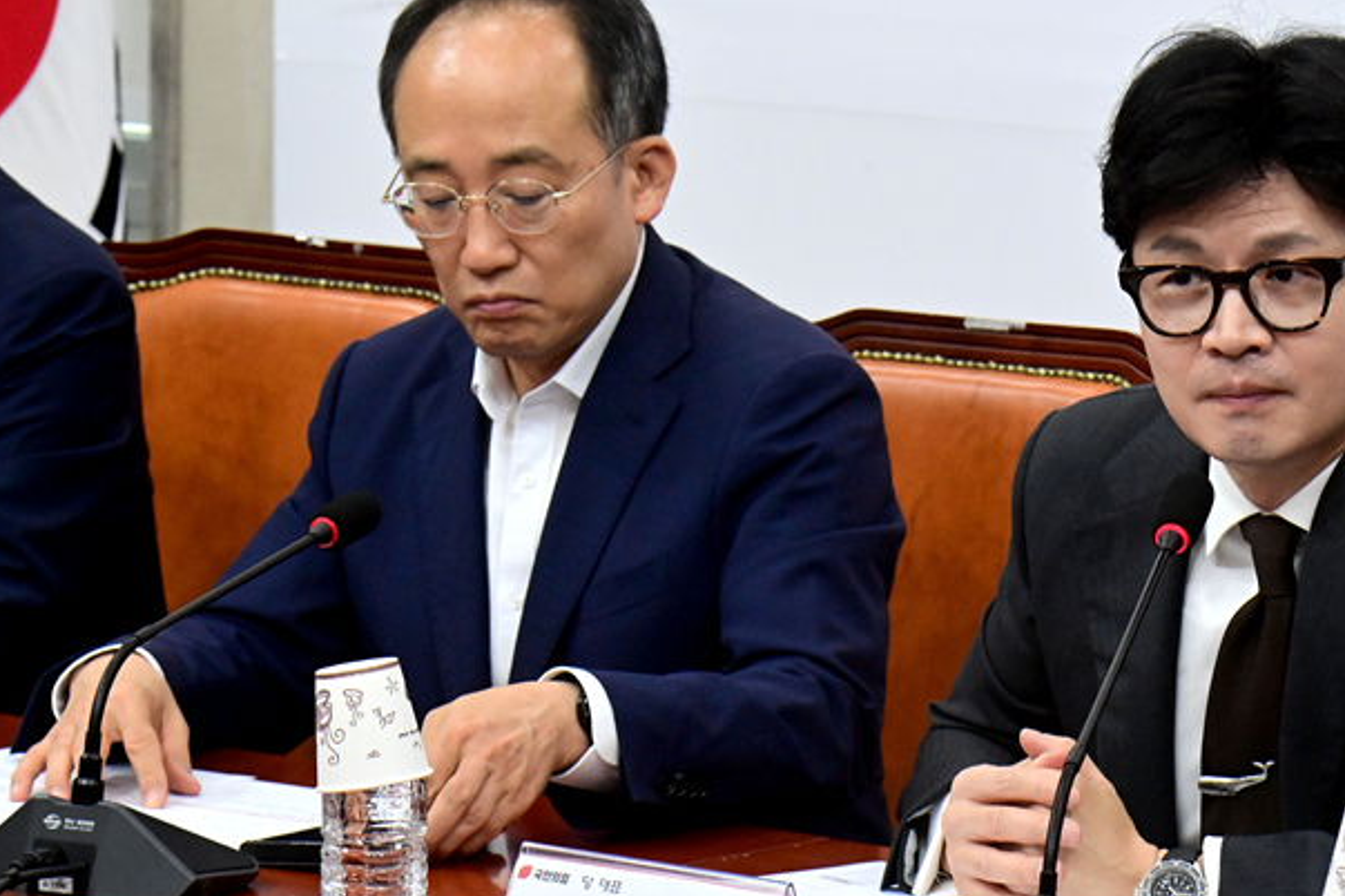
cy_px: 483
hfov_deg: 11.5
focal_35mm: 179
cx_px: 848
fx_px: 6687
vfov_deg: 7.7
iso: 6400
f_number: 11
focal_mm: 135
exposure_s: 1/250
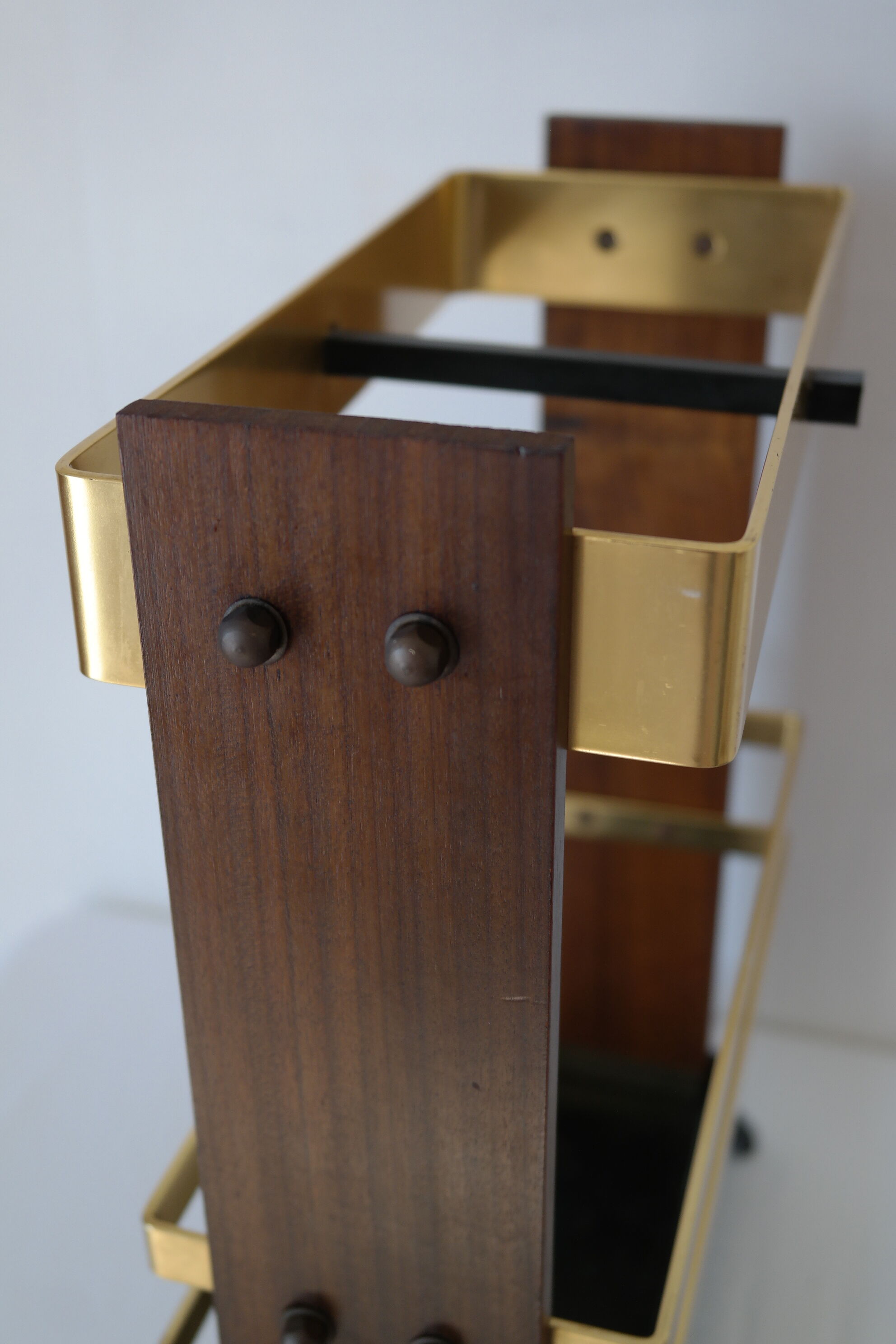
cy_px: 672
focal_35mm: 43
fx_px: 1605
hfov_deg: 31.2
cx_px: 448
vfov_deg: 45.4
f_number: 4
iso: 400
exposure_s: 1/50
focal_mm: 28
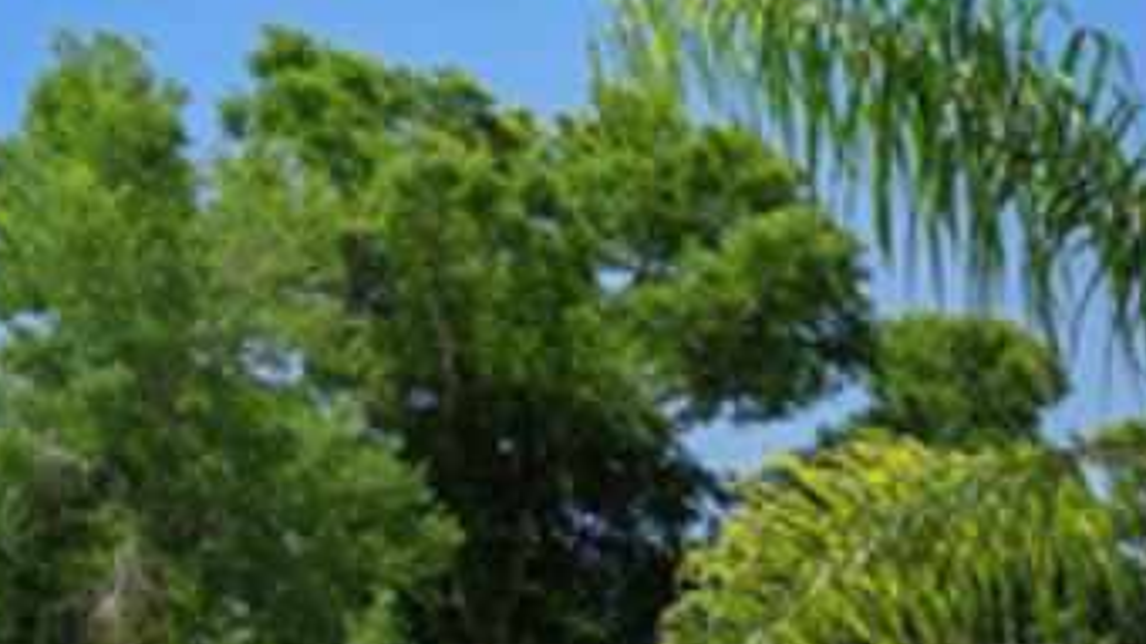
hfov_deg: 20.3
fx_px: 2157
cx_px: 2110
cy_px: 1217
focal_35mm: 71
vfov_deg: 14.6
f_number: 8
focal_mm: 18
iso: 400
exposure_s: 1/500
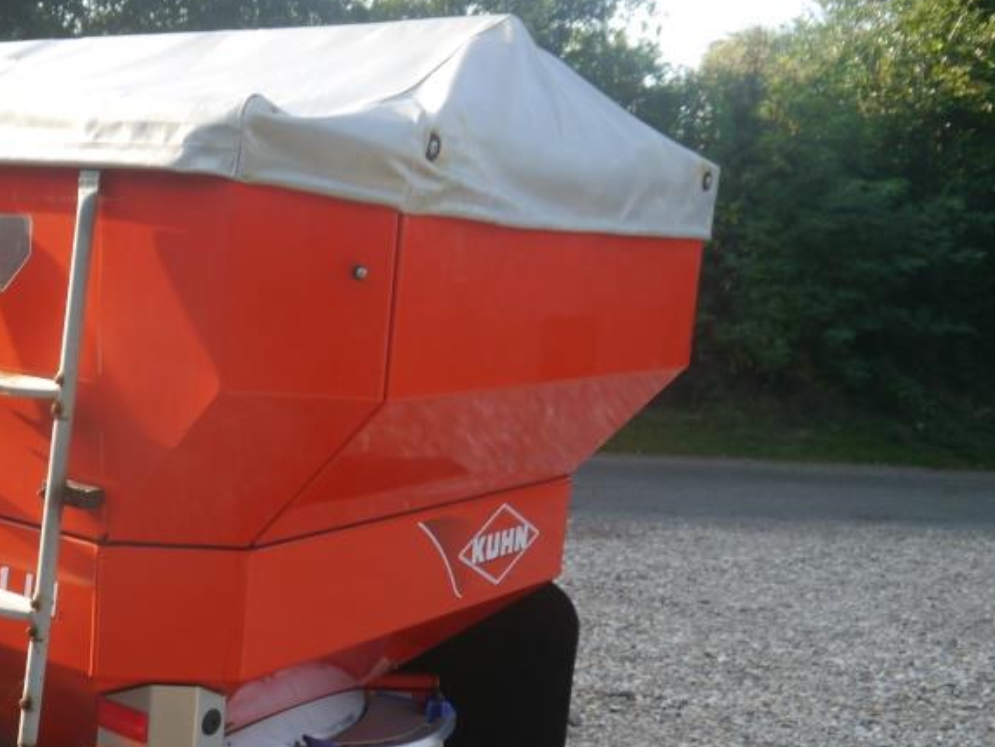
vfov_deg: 28.9
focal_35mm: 50
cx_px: 134
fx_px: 1437
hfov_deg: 36.2
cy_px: 502
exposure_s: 1/200
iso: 160
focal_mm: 14
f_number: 4.5
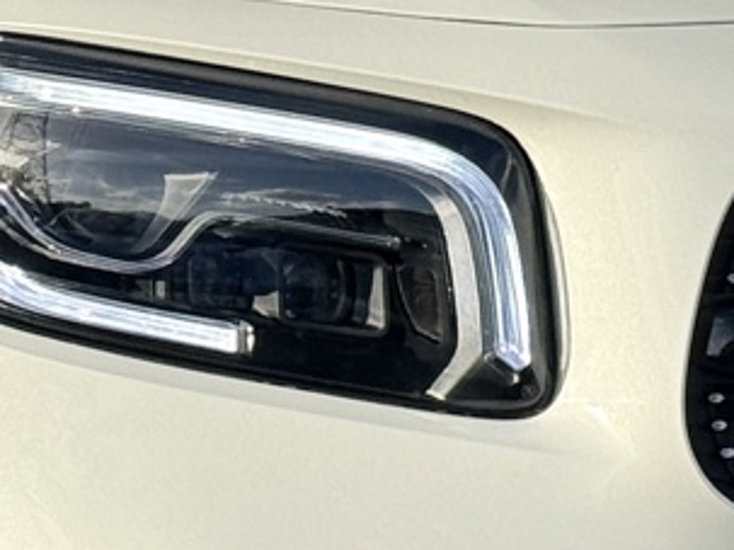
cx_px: 438
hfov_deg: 7.0
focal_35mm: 285
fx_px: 6041
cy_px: 80
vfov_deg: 5.2
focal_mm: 6.76
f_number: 1.78
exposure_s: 1/3704
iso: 64
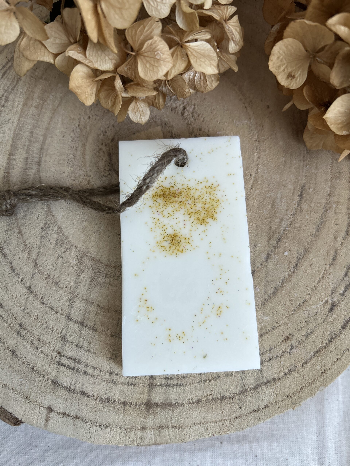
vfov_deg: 67.3
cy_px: 233
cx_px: 175
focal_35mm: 26
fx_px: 351
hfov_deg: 53.1
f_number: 1.5
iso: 125
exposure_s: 1/120
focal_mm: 5.7
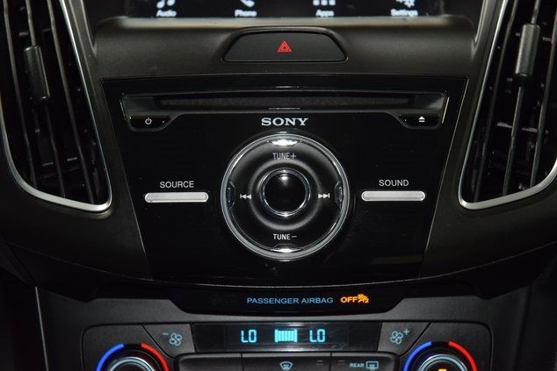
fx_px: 1640
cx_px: 280
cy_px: 186
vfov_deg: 12.9
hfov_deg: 19.3
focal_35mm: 106
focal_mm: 70
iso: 1250
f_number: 4.5
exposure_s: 1/25
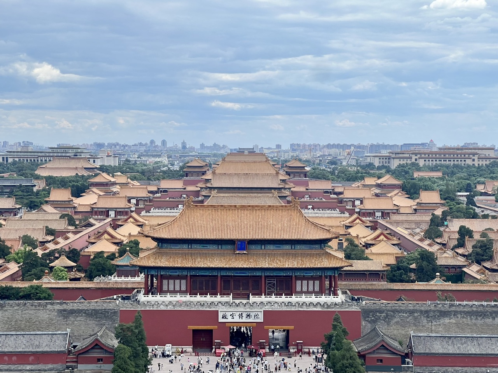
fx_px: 1108
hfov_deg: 25.3
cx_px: 249
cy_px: 186
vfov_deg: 19.1
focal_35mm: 77
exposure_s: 1/951
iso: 32
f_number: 2.8
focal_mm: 9
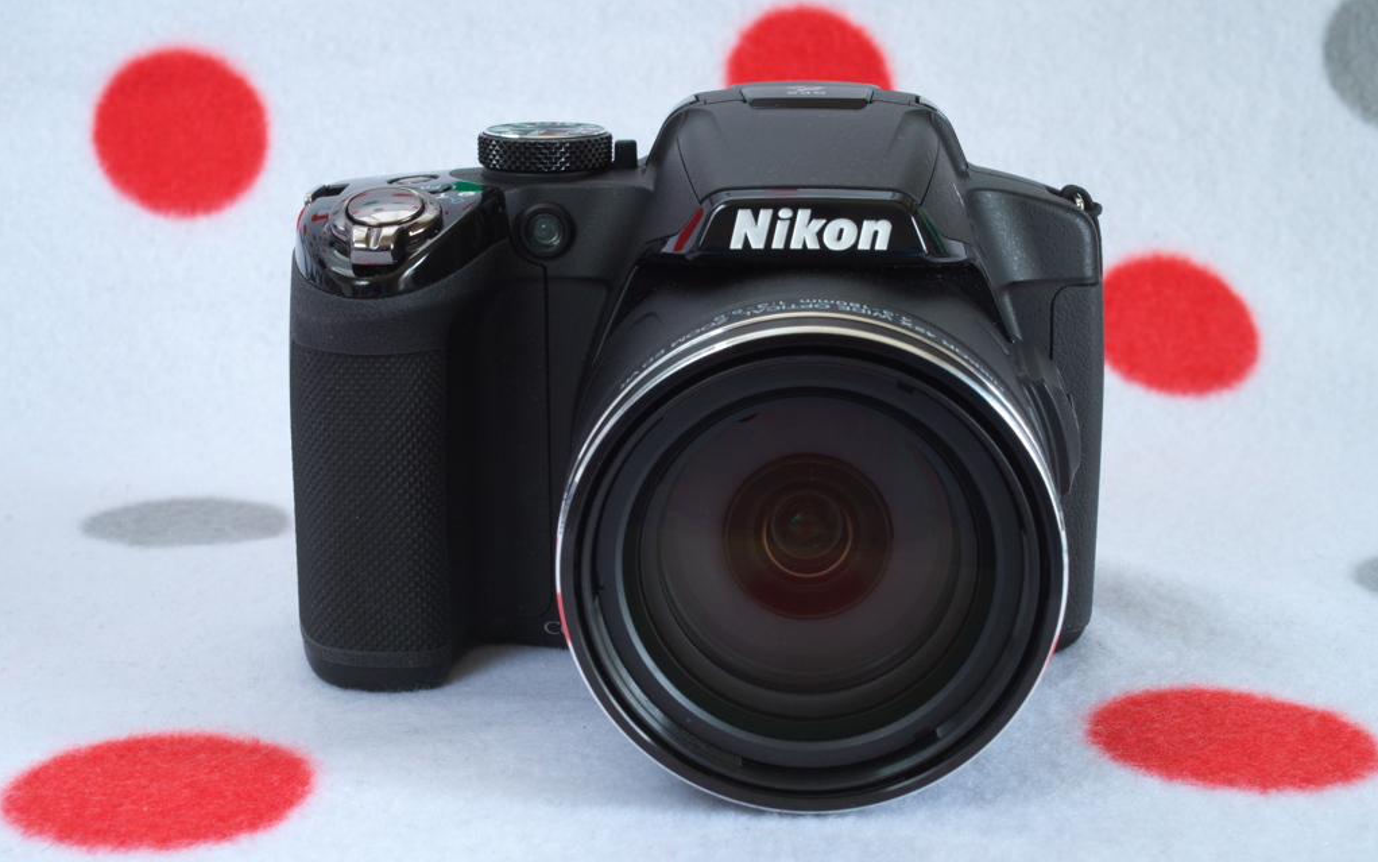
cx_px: 689
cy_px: 434
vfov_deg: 24.4
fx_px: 1991
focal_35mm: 53
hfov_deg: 38.2
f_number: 16
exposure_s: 1/1.67
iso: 800
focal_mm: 35
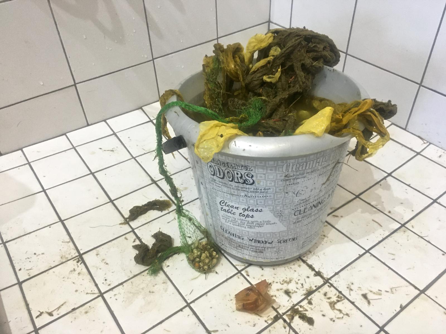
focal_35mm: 29
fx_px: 374
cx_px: 223
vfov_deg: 48.2
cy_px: 167
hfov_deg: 61.7
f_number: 2.2
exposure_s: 1/33
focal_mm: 4.15
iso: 200
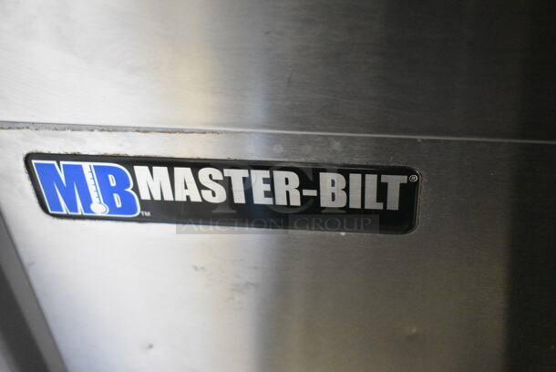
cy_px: 186
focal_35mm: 46
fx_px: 719
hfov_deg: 42.3
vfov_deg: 29.0
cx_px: 278
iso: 6400
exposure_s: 1/100
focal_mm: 31
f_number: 4.2
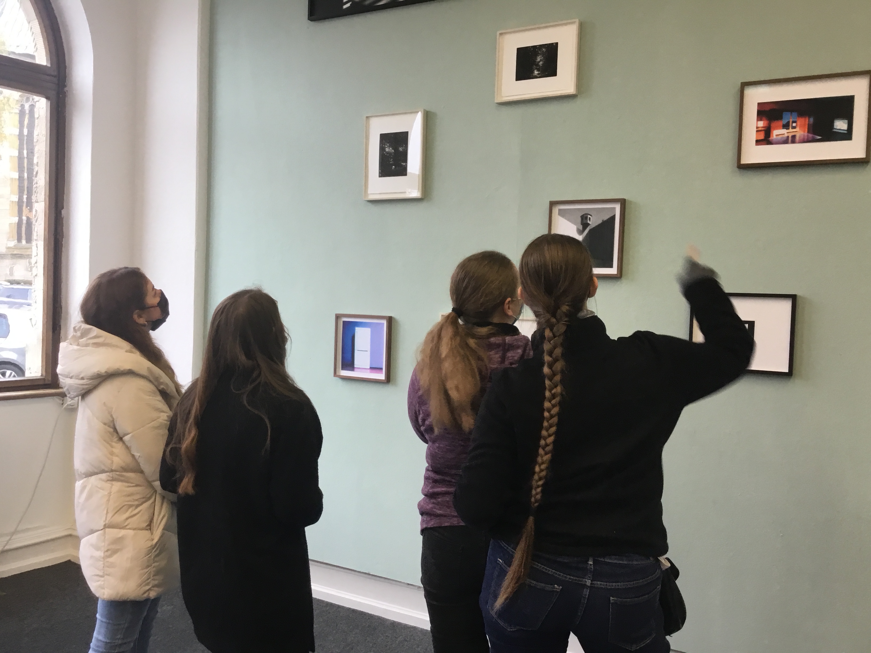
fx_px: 780
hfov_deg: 58.4
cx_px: 436
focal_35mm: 31
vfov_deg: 45.4
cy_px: 326
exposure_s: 1/33
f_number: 2.4
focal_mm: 3.3
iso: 40
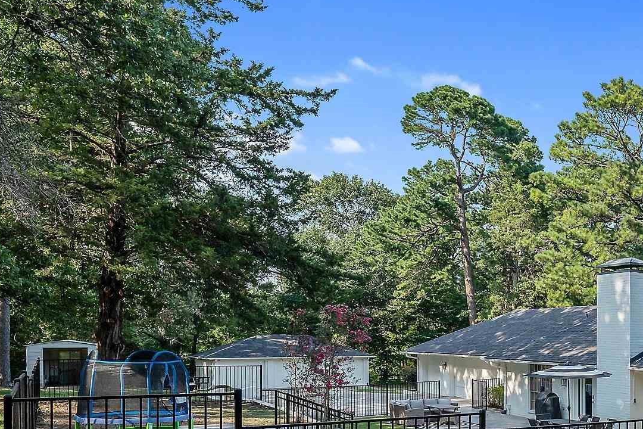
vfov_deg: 29.7
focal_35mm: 44
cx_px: 679
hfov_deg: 38.2
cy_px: 357
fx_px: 786
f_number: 8
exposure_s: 1/640
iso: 800
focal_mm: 19
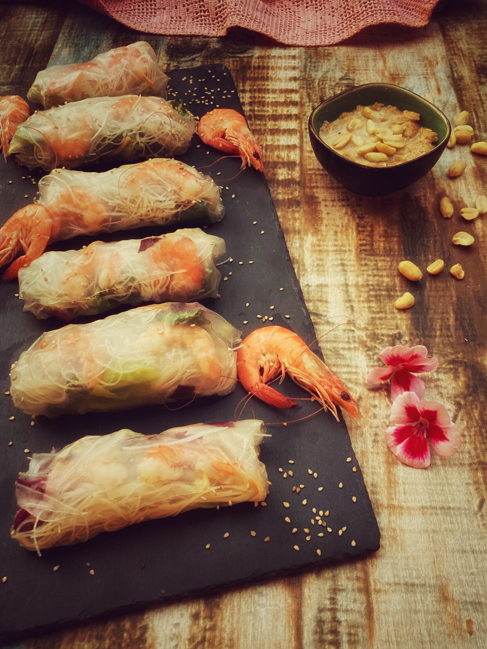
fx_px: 600
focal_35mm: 32
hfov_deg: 44.1
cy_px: 341
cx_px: 262
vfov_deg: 56.8
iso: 400
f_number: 1.8
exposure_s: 1/34
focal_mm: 3.99
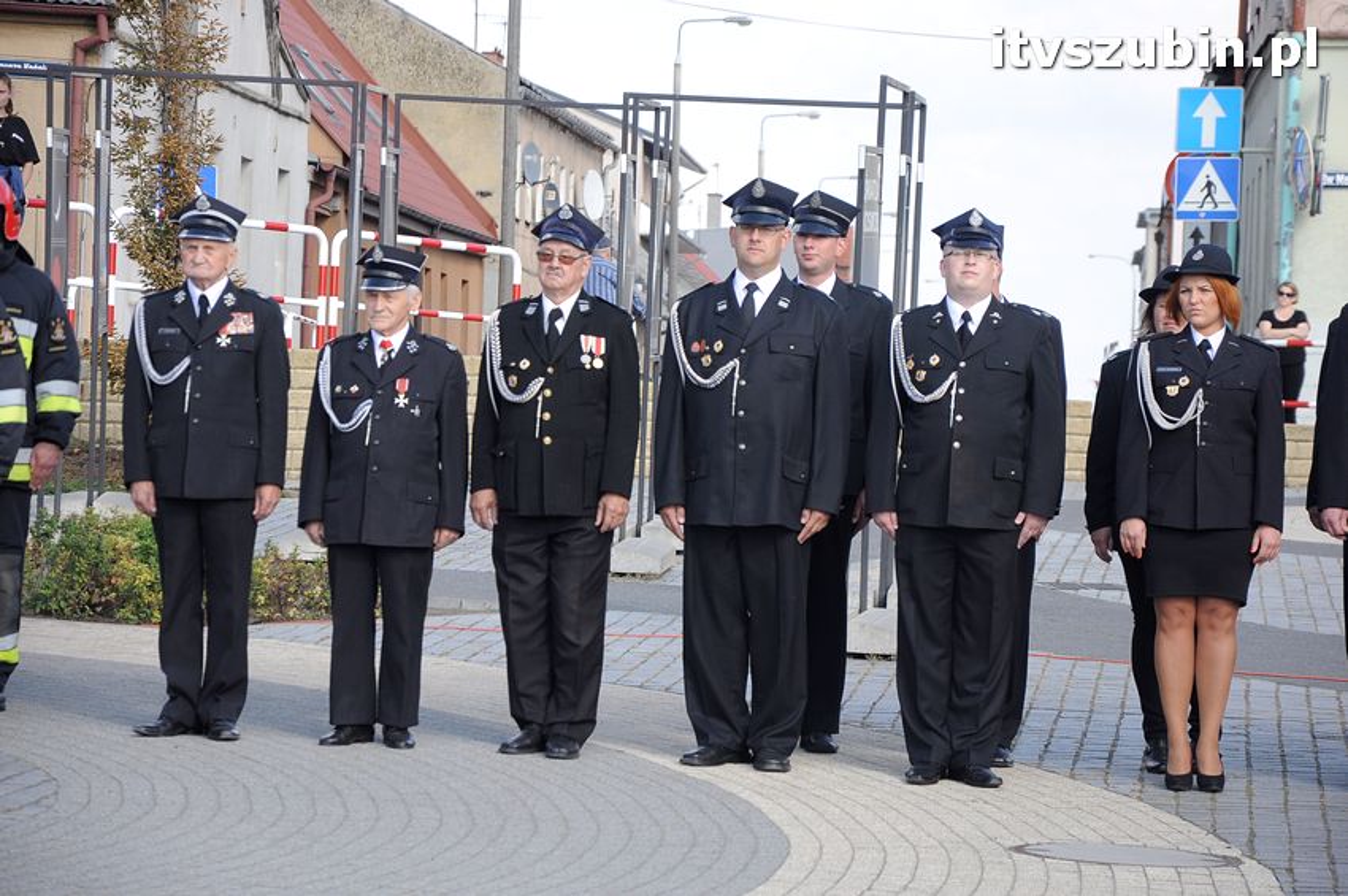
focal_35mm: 158
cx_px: 674
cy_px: 448
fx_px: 5892
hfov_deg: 13.1
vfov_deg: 8.7
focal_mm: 105
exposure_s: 1/400
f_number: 5.6
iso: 400
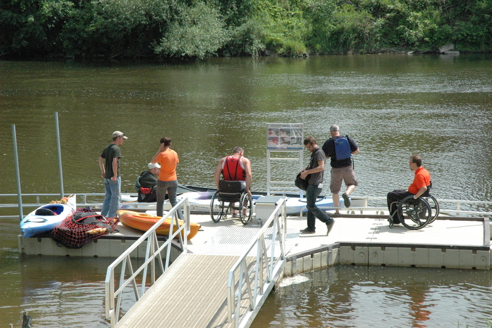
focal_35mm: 105
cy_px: 164
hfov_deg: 19.5
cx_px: 246
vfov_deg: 13.0
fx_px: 1434
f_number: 16
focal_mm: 70
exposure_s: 1/1000
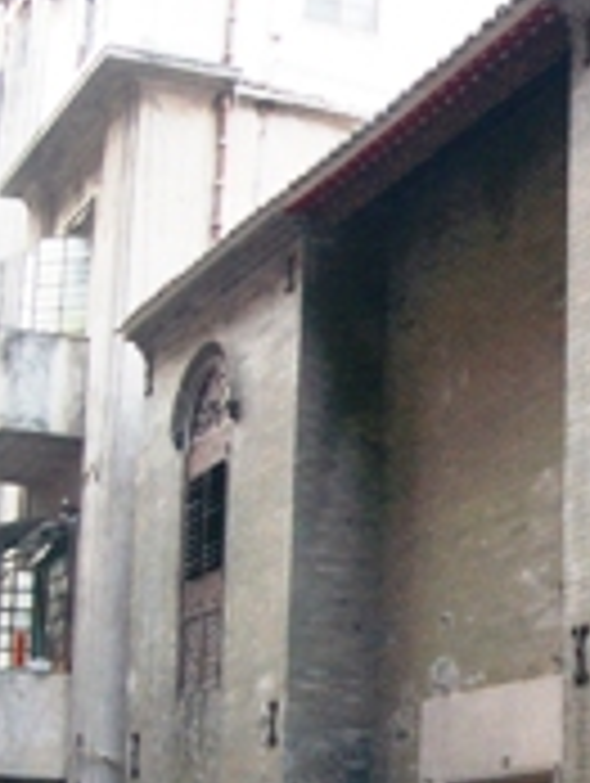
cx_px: 581
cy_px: 540
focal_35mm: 90
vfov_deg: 21.6
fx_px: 2040
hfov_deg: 16.1
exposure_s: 1/100
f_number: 2.6
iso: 100
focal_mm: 5.8
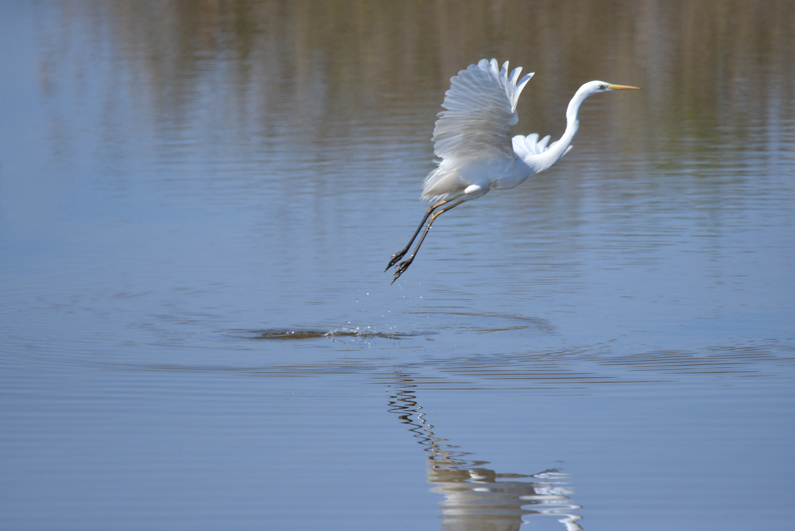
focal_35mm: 600
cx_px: 398
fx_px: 13254
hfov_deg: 3.4
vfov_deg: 2.3
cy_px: 266
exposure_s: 1/4000
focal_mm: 600
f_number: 8
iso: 1250
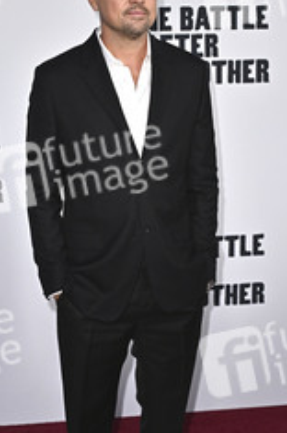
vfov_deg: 25.3
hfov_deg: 17.0
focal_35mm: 80
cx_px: 127
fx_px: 959
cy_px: 262
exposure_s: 1/320
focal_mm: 47
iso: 800
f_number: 5
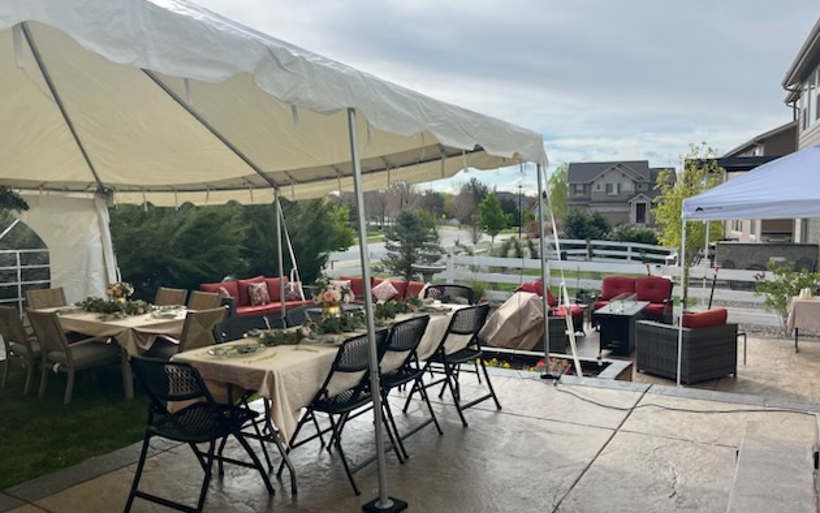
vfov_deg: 44.5
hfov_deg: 66.5
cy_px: 268
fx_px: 626
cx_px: 406
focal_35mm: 28
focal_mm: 5.1
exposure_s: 1/2688
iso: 50
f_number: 1.6
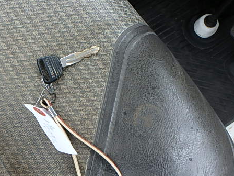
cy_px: 110
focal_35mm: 30
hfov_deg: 58.8
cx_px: 81
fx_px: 203
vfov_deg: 46.4
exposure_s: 1/80
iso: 125
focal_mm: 3.7
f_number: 3.5
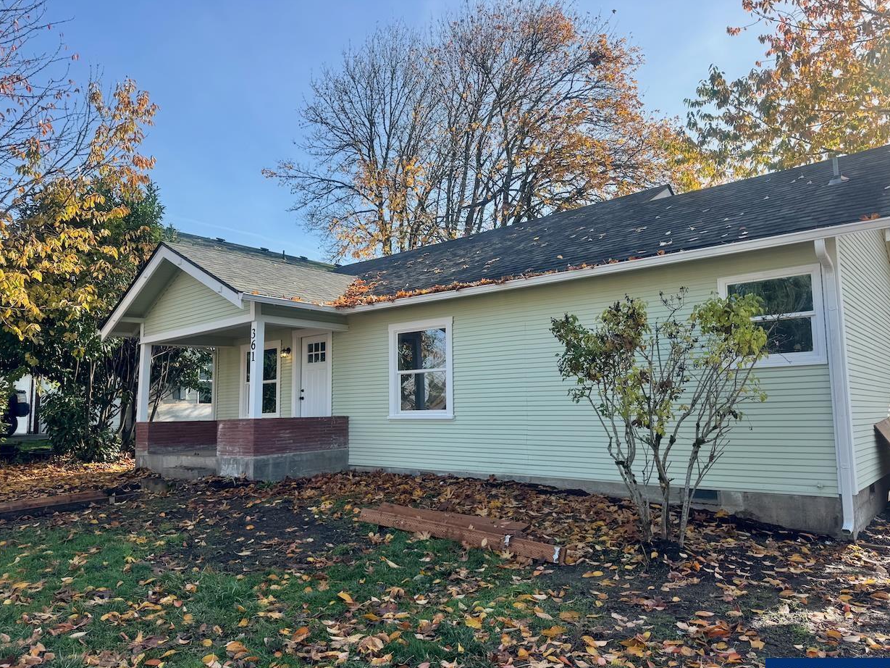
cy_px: 346
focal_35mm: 25
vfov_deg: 54.9
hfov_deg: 69.4
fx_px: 643
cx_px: 447
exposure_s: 1/1869
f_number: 1.78
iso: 80
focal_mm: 6.76
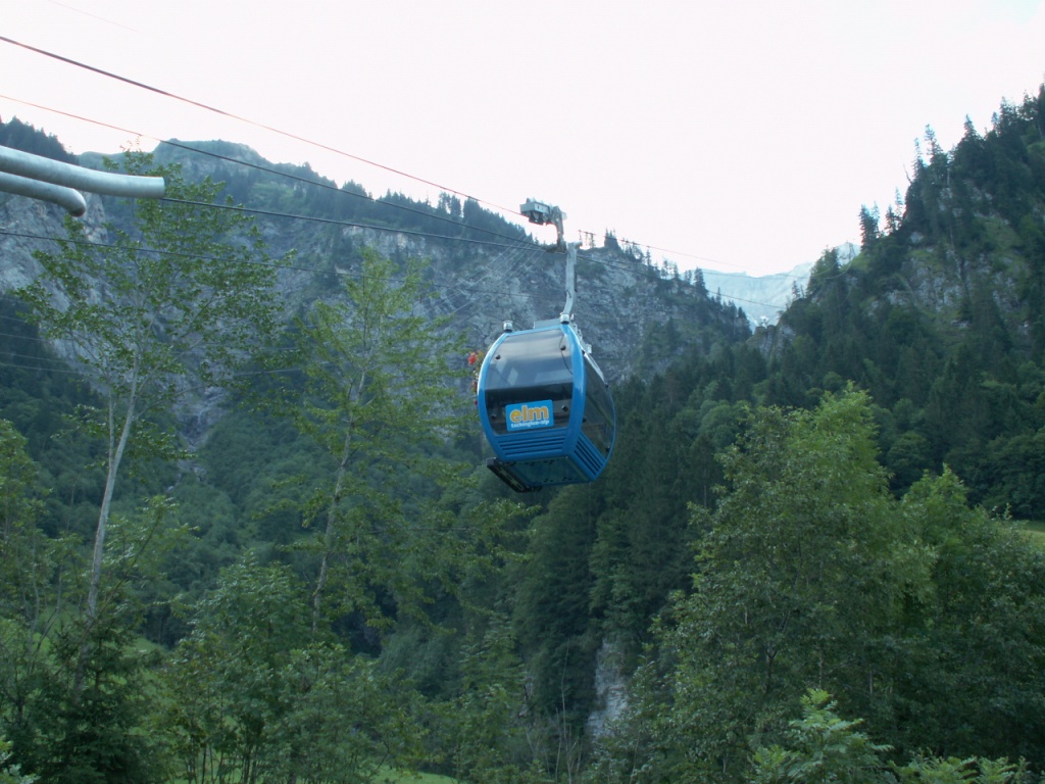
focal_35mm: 35
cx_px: 522
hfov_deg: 52.6
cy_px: 392
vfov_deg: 40.7
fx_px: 1057
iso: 50
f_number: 3.2
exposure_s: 1/50
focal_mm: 5.86
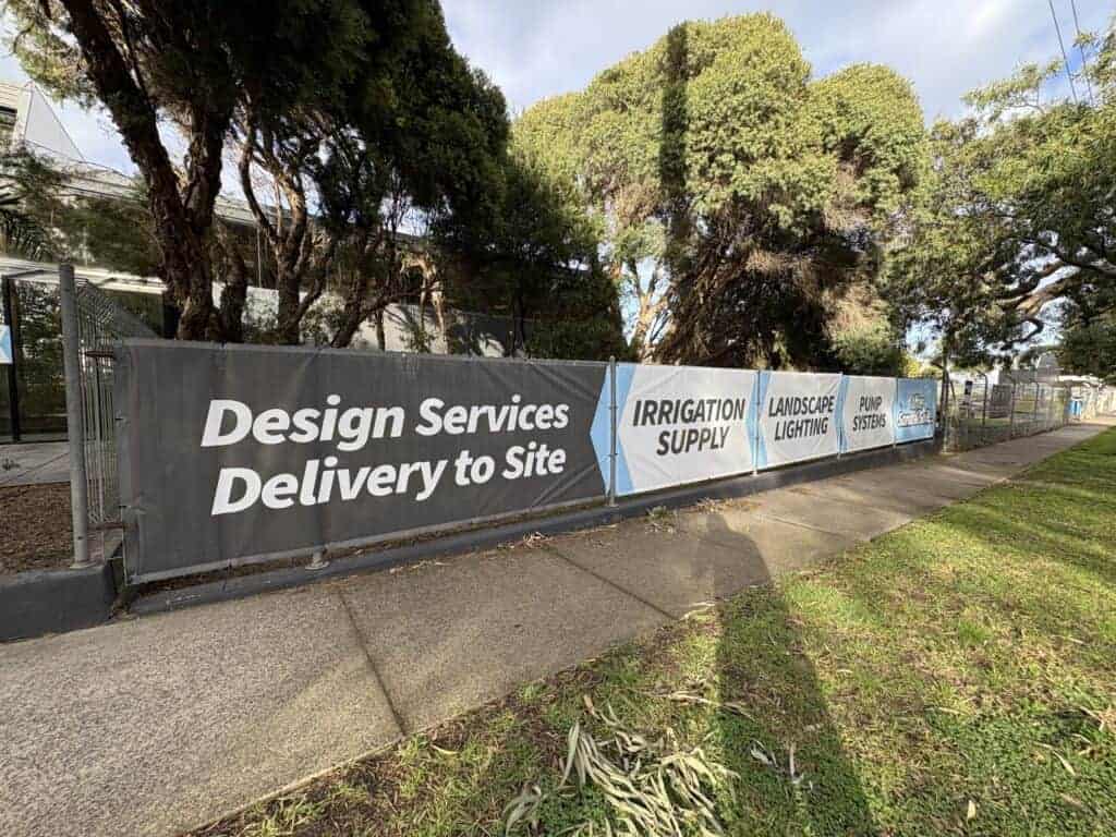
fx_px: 451
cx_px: 558
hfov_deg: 102.1
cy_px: 418
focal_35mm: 14
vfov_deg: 85.7
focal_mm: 2.22
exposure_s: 1/286
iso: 40
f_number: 2.2
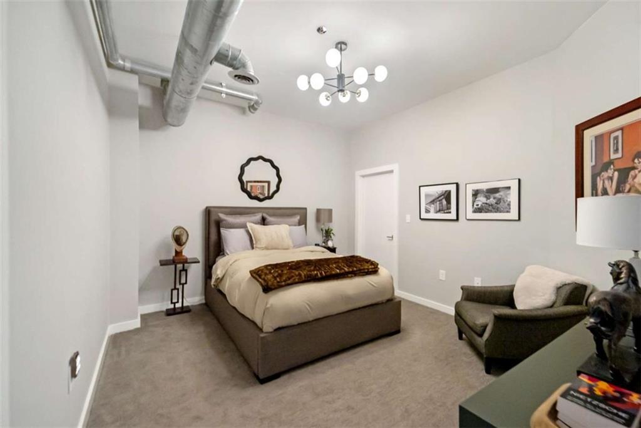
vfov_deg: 81.2
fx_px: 249
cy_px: 214
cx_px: 320
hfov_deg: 104.2
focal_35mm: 14
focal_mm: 14
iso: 1250
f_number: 4.5
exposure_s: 1/80
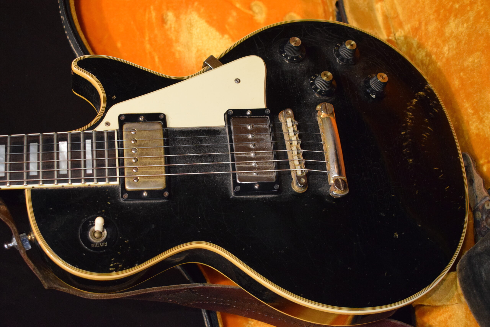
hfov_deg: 35.1
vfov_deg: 23.8
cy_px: 164
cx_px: 245
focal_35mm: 57
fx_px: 776
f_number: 4.8
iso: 3200
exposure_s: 1/20
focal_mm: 38
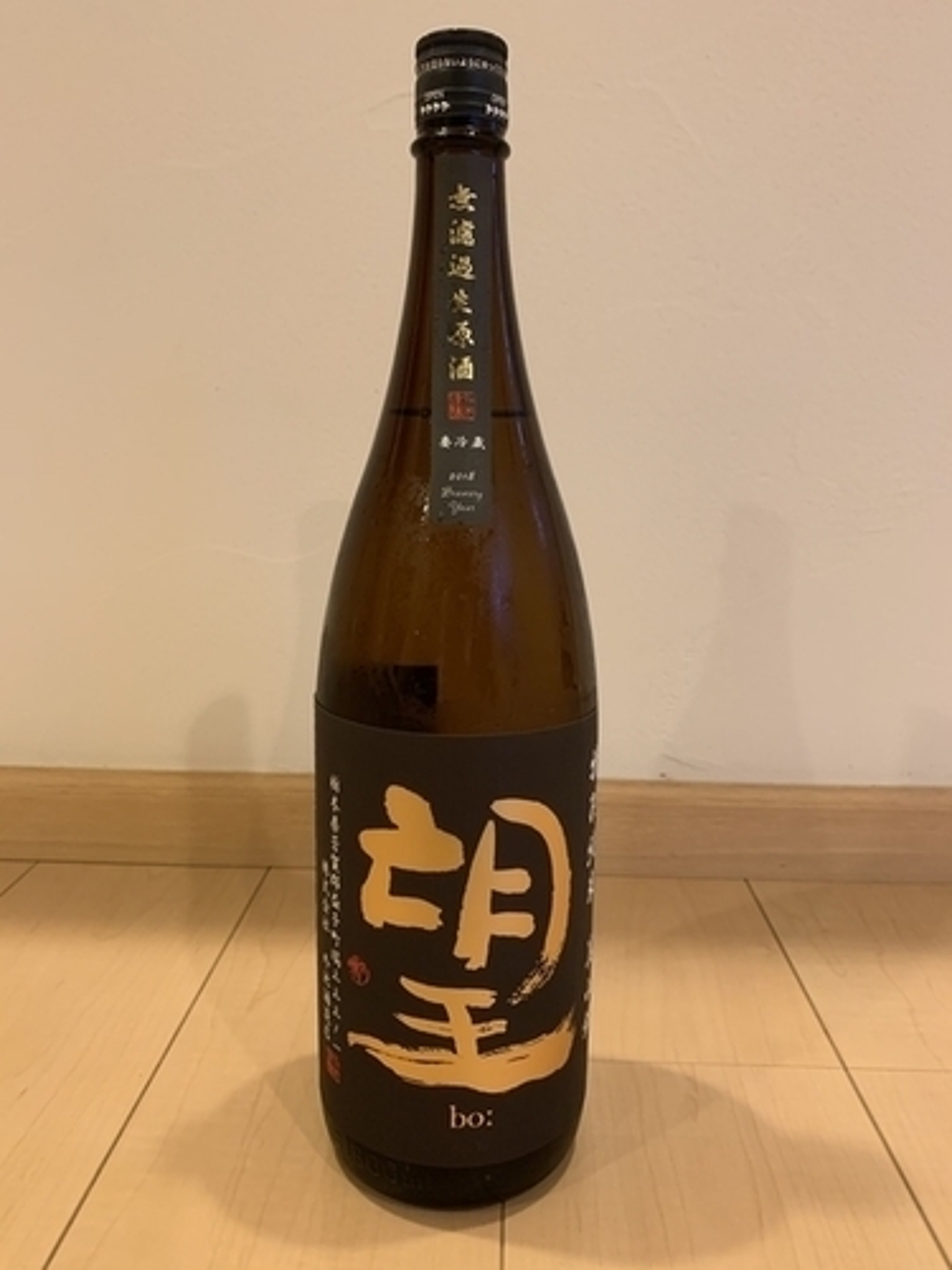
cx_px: 476
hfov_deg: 53.1
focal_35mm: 26
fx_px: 953
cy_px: 635
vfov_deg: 67.3
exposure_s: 1/33
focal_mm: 4.25
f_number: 1.8
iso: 320
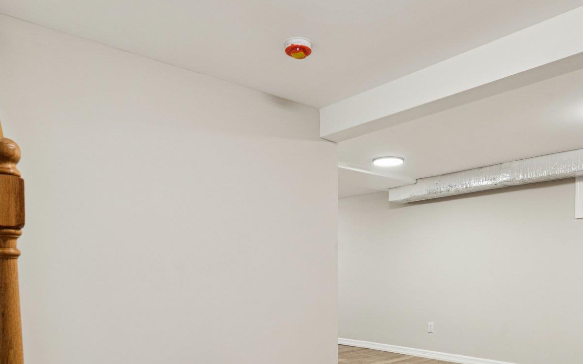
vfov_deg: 42.9
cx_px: 303
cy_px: 281
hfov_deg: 66.5
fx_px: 445
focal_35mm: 28
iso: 200
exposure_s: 1/13
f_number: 8
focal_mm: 16
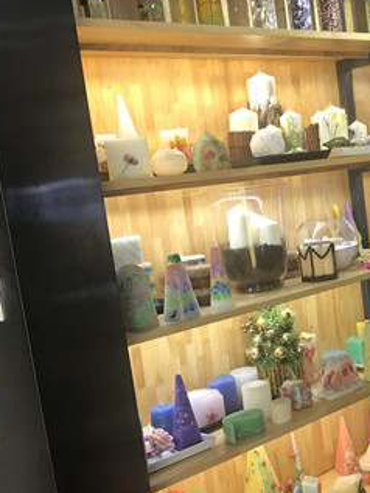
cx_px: 350
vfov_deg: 36.1
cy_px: 277
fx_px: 755
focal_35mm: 53
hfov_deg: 26.4
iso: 32
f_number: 1.8
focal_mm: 3.99
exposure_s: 1/20
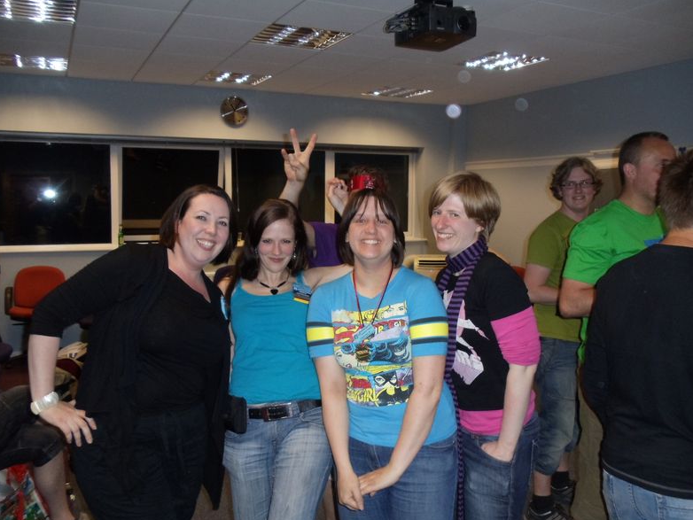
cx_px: 346
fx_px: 901
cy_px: 265
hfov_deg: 42.1
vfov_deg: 32.2
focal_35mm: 45
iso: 200
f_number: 3.5
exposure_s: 1/30
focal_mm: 6
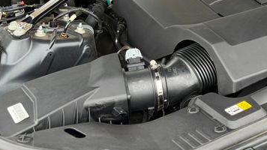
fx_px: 665
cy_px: -7
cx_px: 226
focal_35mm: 94
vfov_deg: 12.7
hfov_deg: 22.3
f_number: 1.78
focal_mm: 6.76
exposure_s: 1/312
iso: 80
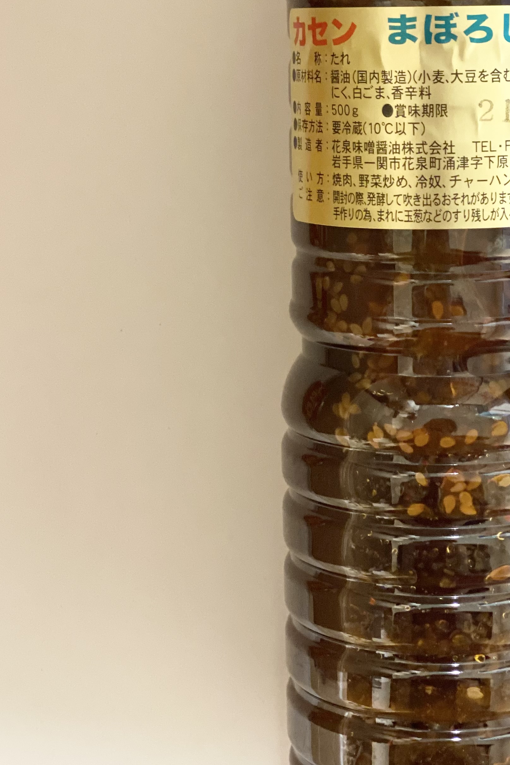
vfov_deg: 22.6
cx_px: 417
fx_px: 1913
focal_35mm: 90
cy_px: 276
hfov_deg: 15.1
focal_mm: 6
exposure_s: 1/33
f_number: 2
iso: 320
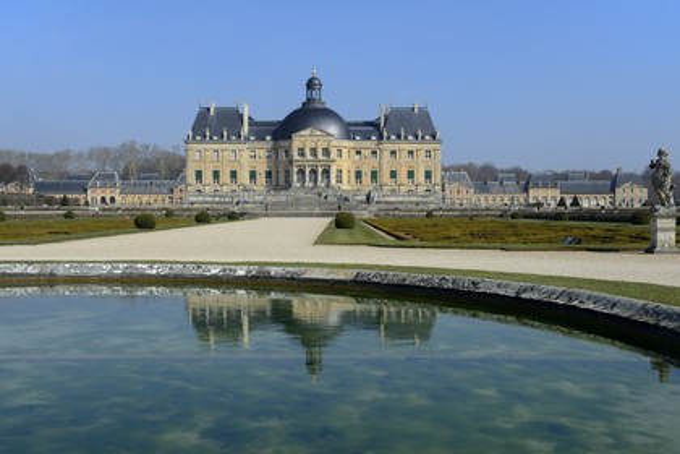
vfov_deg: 33.4
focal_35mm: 40
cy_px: 227
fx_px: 755
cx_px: 340
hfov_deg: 48.5
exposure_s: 1/250
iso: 100
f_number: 9
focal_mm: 40
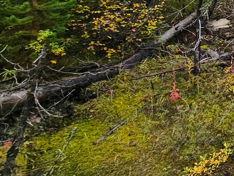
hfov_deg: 17.1
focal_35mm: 64
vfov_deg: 20.1
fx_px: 432
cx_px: 512
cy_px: -79
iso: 50
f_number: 2.2
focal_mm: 2.2
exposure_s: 1/890
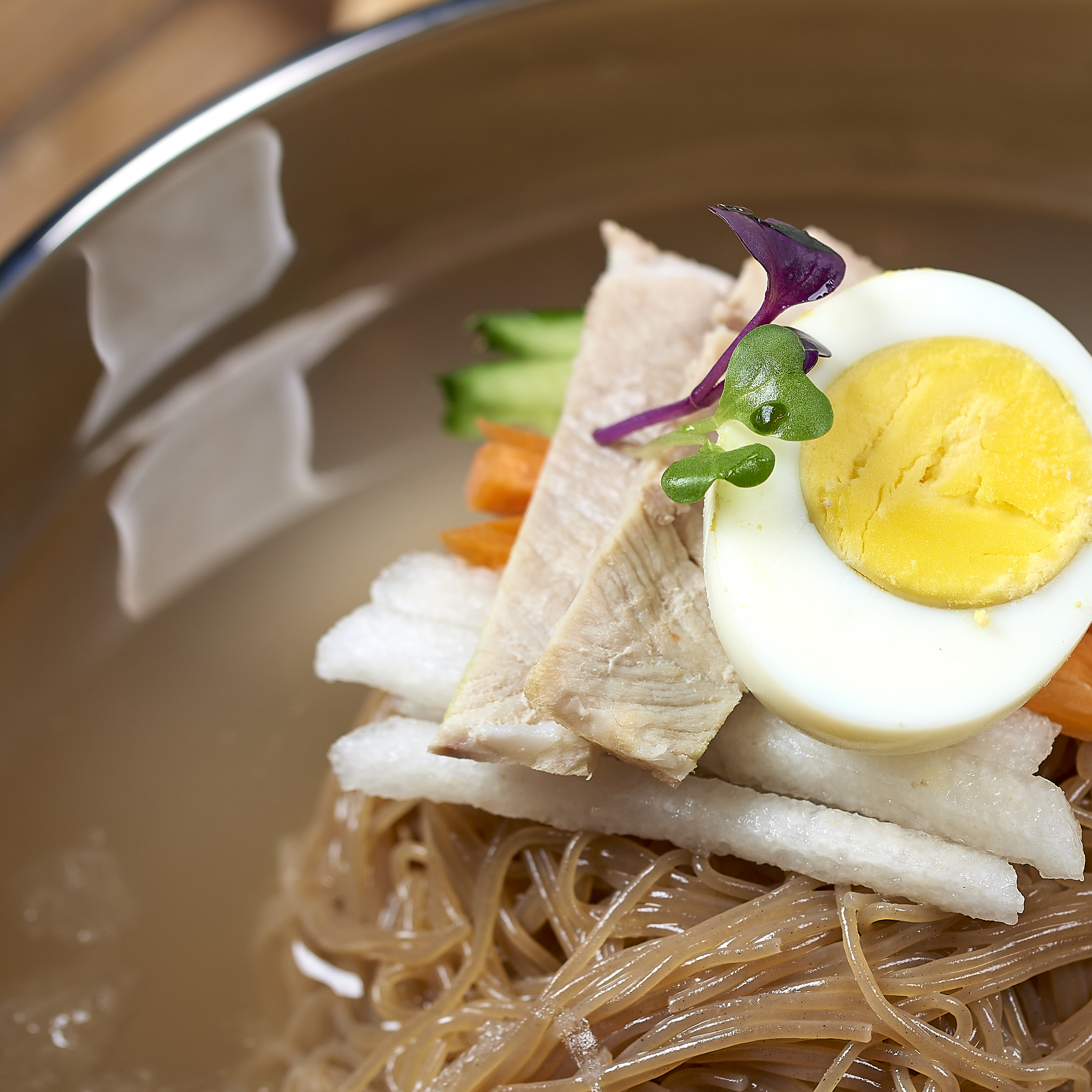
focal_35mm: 179
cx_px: 977
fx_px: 6389
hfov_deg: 9.7
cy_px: 662
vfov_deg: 9.8
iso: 160
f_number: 5
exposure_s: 1/160
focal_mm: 90
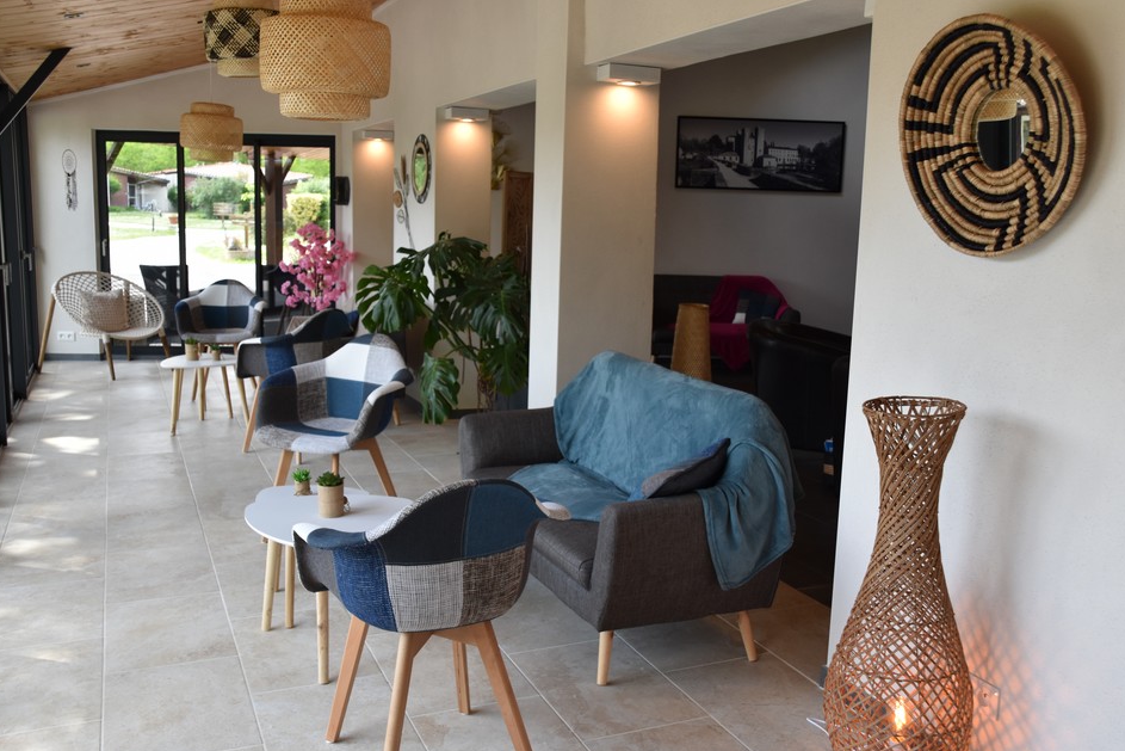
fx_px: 1094
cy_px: 378
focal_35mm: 35
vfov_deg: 37.9
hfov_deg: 54.4
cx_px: 544
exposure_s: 1/160
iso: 400
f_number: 6.3
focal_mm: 22
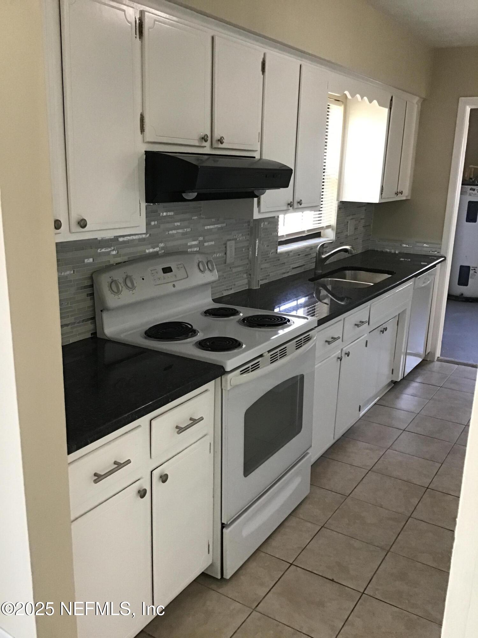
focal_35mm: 31
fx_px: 571
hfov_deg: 45.4
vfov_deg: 58.4
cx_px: 239
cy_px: 319
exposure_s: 1/30
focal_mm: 3.3
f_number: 2.4
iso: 125
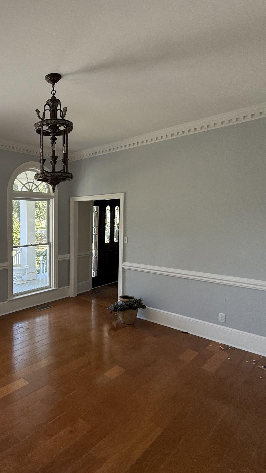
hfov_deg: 48.8
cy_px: 234
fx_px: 263
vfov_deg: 83.8
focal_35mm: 21
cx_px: 34
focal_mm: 2.22
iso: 80
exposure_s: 1/99
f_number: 2.2
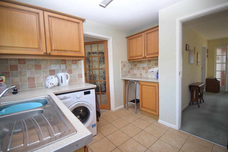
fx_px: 95
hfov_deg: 100.4
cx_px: 114
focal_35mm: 15
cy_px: 76
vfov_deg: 77.3
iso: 400
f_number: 4.5
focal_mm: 10
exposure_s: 1/60
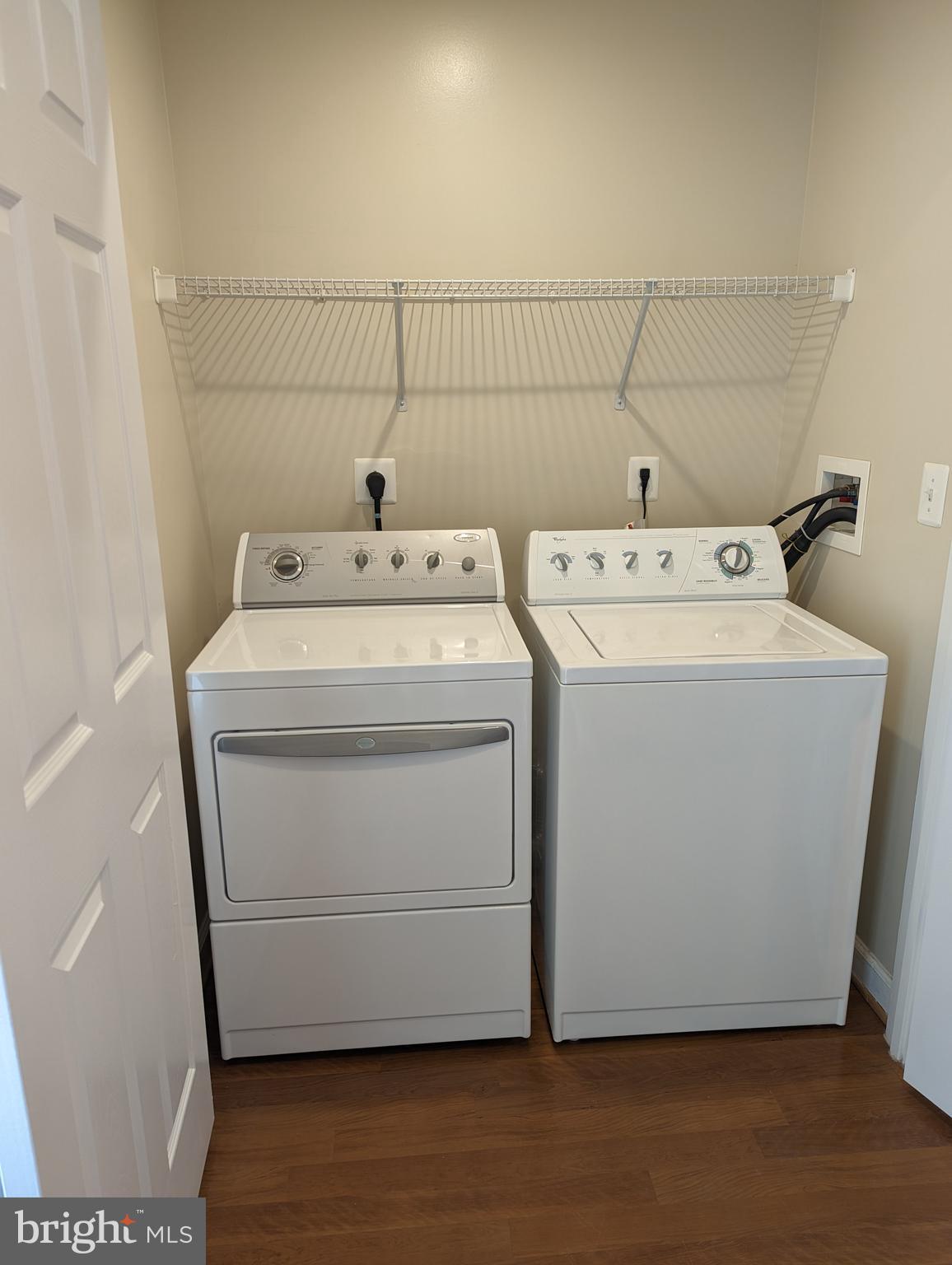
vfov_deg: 71.5
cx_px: 476
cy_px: 632
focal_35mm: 24
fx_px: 878
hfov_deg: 56.9
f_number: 1.85
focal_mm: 6.81
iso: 68
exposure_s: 1/40
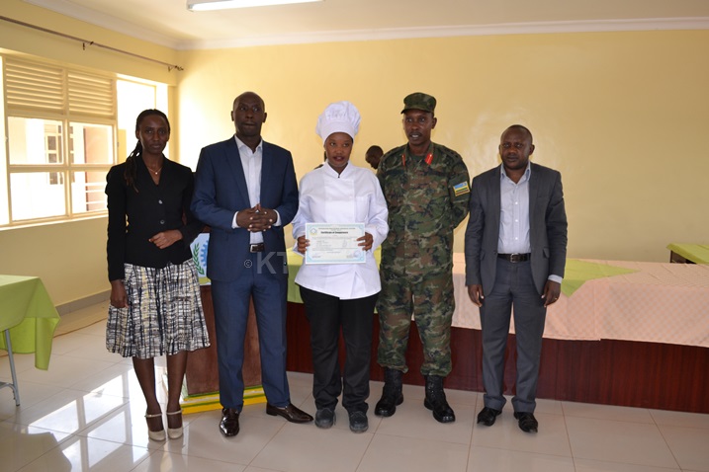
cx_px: 354
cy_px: 236
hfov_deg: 67.4
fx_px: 532
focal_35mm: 27
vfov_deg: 47.9
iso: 400
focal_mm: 18
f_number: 4
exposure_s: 1/125
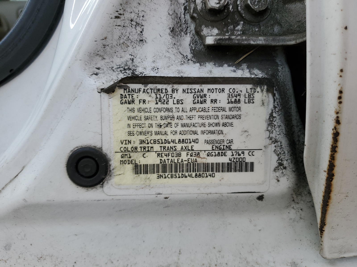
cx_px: 178
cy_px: 134
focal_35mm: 26
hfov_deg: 67.3
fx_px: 268
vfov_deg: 53.1
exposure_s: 1/1111
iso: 50
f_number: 1.5
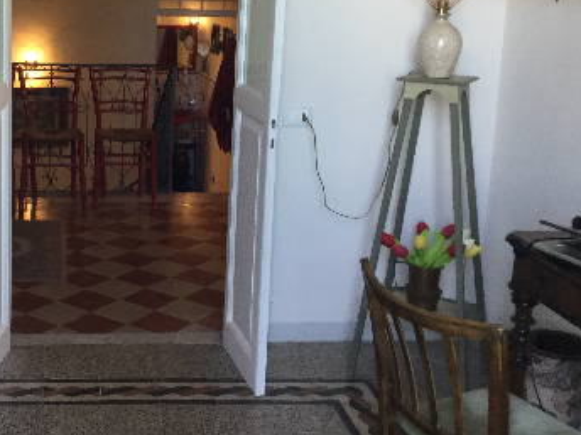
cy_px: 130
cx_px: 118
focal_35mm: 54
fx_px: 906
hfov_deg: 34.5
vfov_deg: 26.8
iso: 64
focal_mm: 3.3
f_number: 2.4
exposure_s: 1/33
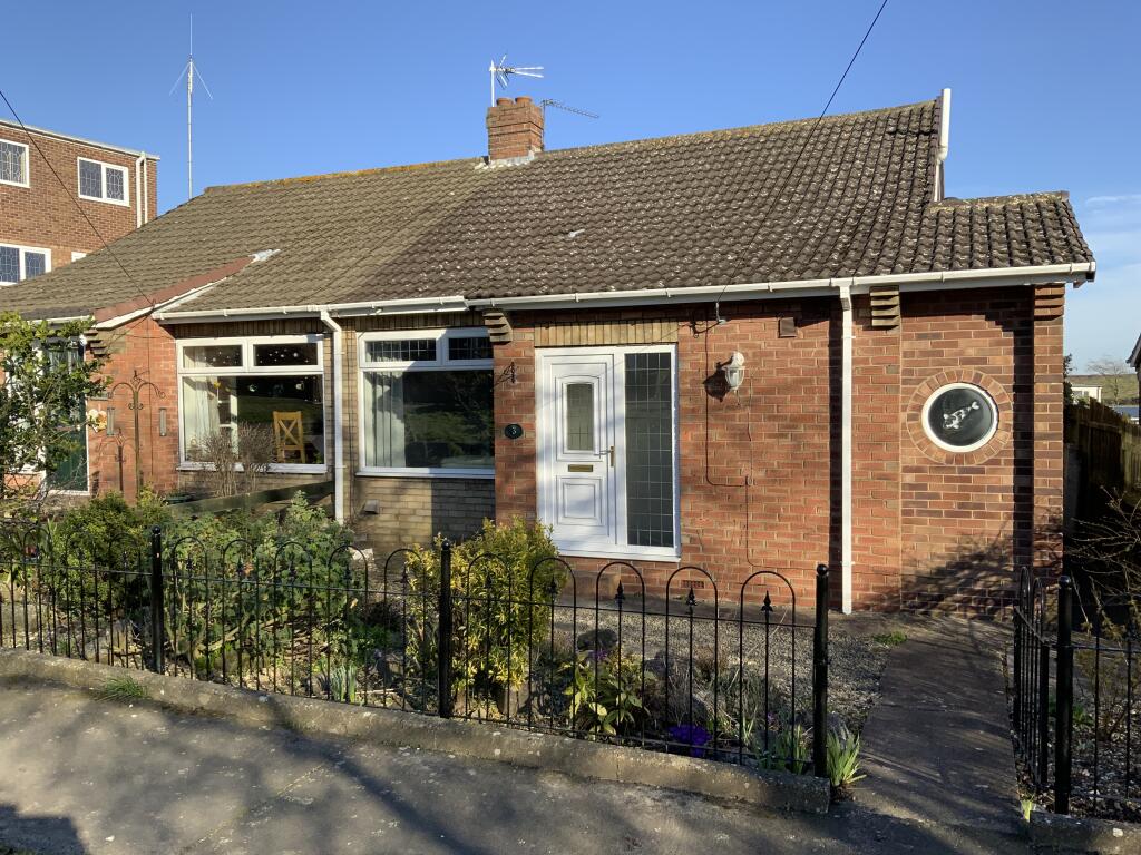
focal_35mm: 29
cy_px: 428
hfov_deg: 61.7
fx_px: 956
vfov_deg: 48.2
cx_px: 570
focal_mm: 3
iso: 16
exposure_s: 1/1168
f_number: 1.8
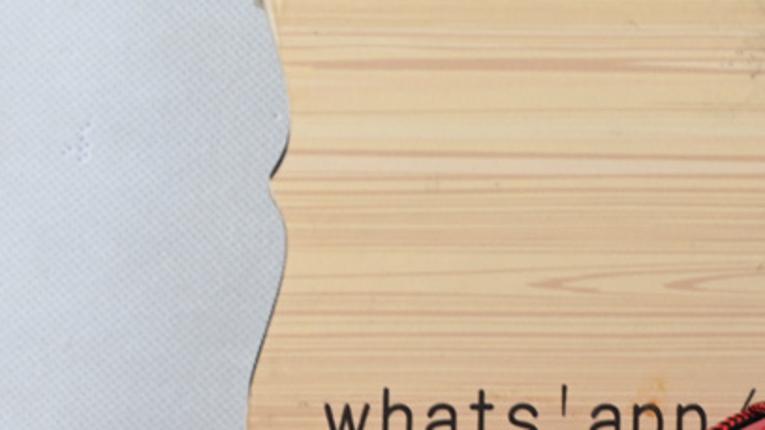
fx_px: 2957
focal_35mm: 146
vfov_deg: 8.2
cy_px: 531
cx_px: 934
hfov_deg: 14.3
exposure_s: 1/13
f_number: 10
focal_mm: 31.5
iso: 100
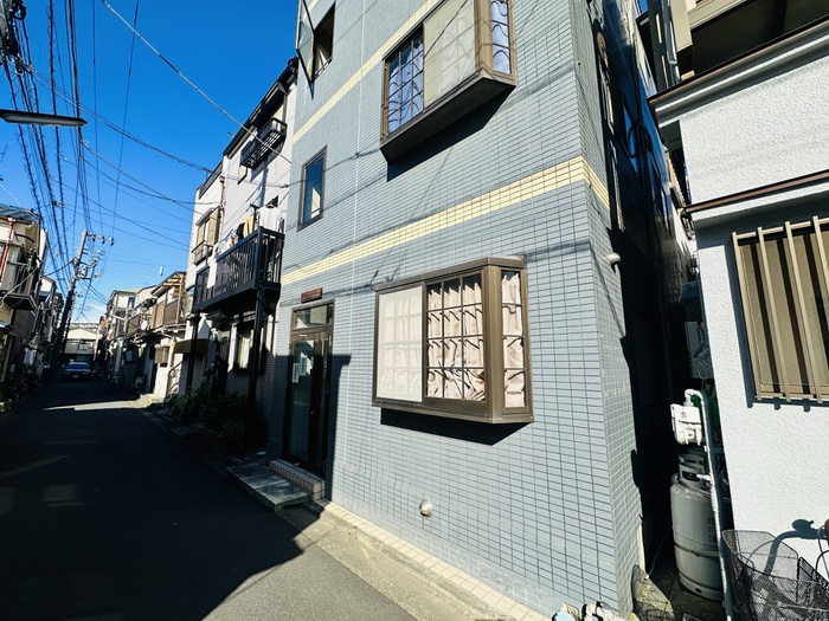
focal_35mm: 14
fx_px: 335
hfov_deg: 102.1
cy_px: 310
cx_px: 414
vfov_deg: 85.7
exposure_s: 1/1595
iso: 40
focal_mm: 2.22
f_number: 2.2
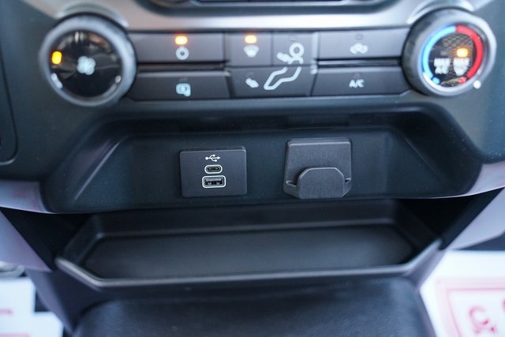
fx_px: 519
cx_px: 252
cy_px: 168
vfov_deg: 36.0
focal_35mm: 37
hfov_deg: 51.9
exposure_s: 1/60
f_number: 3.2
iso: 3200
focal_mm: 37
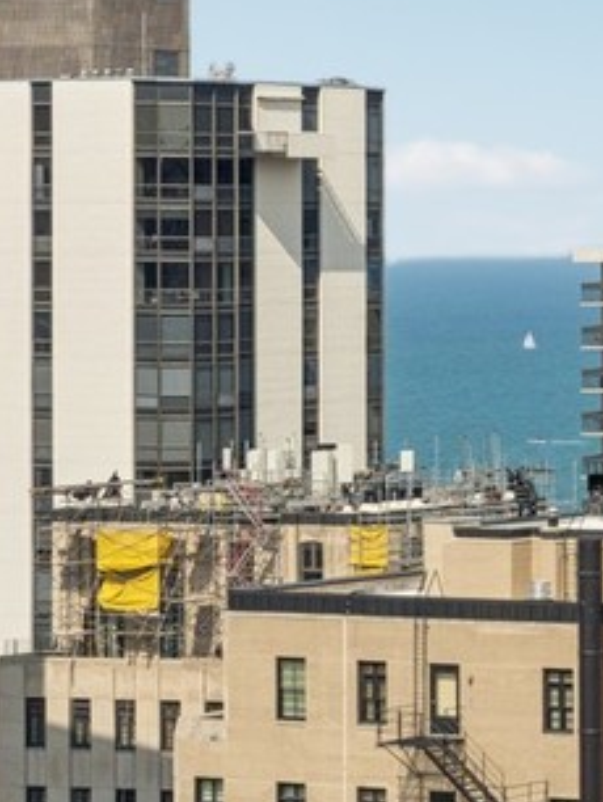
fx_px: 4129
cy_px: 341
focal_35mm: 178
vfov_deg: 11.1
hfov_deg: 7.2
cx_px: 1987
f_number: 8
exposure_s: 1/500
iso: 200
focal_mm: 35
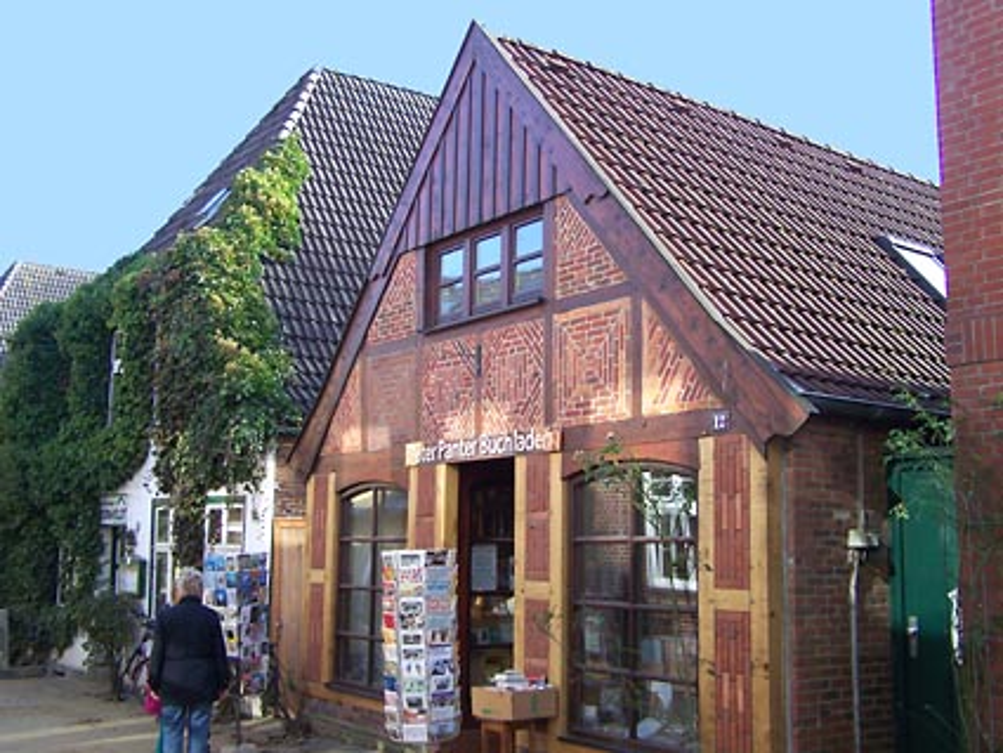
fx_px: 1101
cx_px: 502
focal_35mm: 38
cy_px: 376
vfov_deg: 37.7
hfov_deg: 49.0
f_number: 2.8
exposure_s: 1/160
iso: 64
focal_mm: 6.3
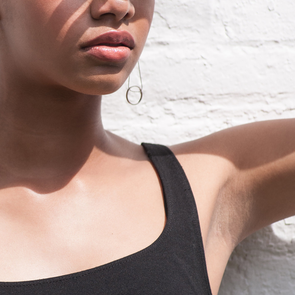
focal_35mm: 507
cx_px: 72
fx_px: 4888
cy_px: 173
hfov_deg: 3.5
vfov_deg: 3.5
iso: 320
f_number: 5.6
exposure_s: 1/2500
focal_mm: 200
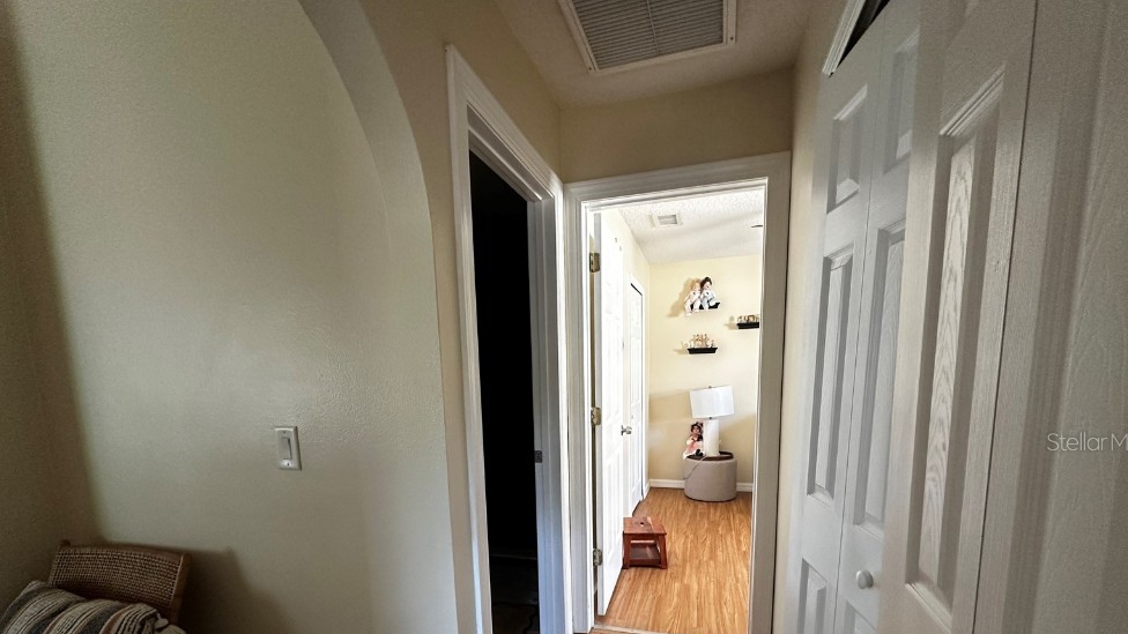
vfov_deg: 64.7
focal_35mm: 16
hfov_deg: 99.4
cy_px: 441
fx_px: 479
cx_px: 564
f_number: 2.2
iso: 320
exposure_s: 1/94
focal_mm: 2.22
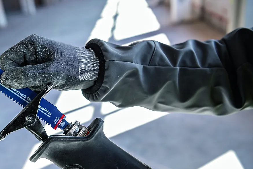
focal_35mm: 45
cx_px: 70
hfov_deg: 42.6
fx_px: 316
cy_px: 120
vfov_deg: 29.5
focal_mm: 31
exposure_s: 1/60
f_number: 3.5
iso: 200
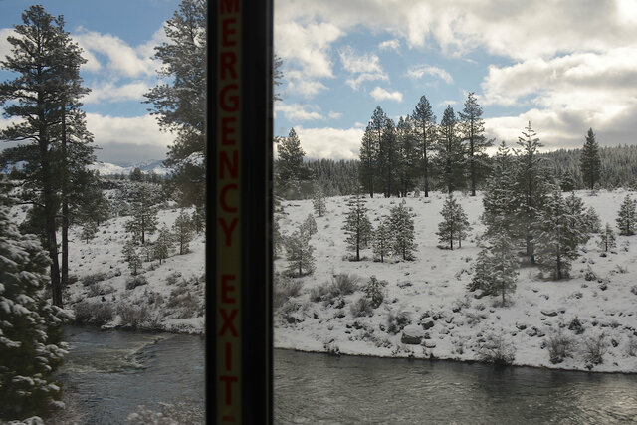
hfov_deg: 55.1
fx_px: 611
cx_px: 318
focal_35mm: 34
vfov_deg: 38.4
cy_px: 212
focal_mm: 23
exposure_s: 1/250
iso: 160
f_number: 8
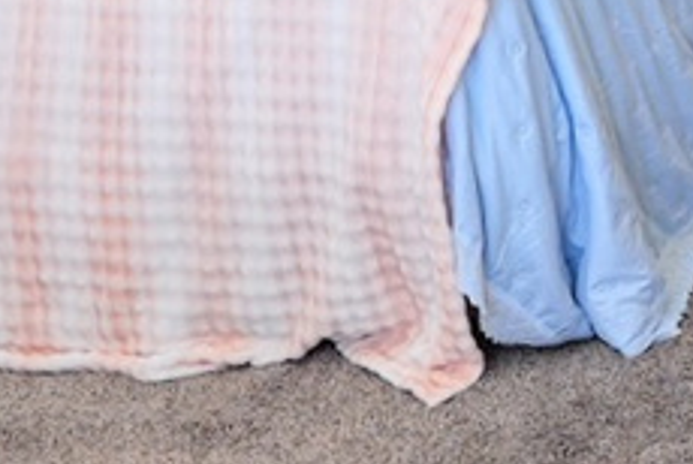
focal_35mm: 98
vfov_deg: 13.1
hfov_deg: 18.1
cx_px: 1097
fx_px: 1889
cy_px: -265
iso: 160
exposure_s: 1/160
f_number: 4
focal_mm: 15
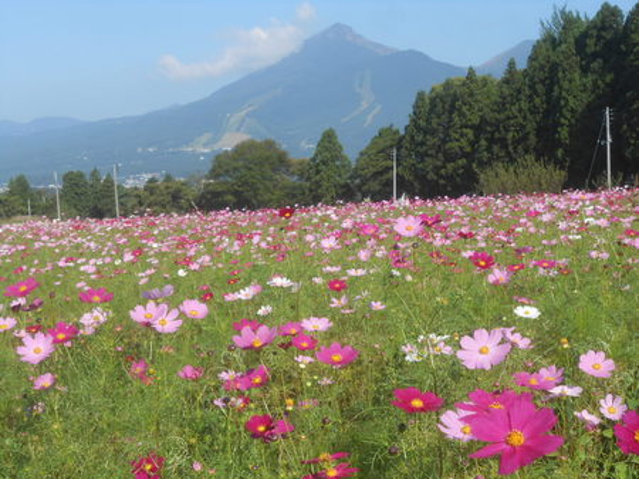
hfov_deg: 30.7
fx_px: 1162
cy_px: 240
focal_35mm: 63
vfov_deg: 23.3
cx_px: 320
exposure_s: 1/320
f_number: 5.6
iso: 80
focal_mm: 11.3
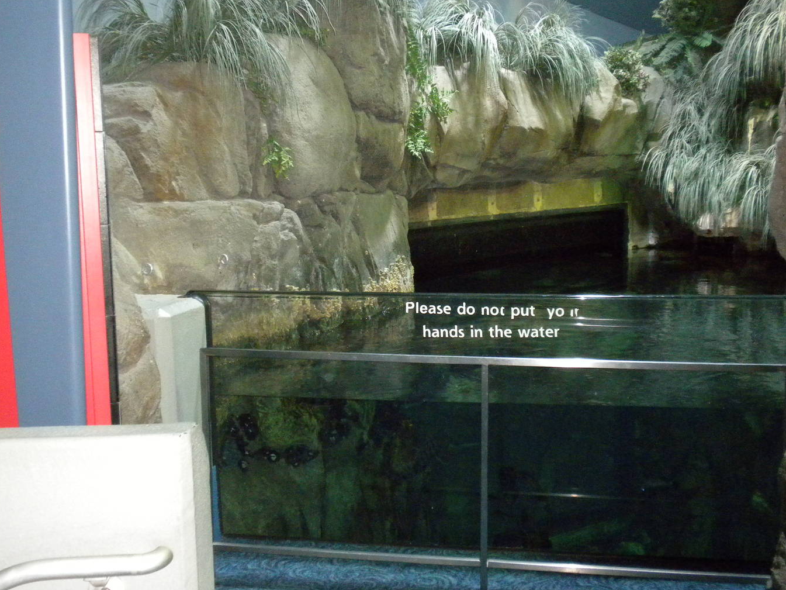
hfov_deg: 42.9
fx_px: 999
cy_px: 278
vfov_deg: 32.9
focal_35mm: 44
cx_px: 431
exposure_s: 1/30
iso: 602
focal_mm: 6.6
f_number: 3.5
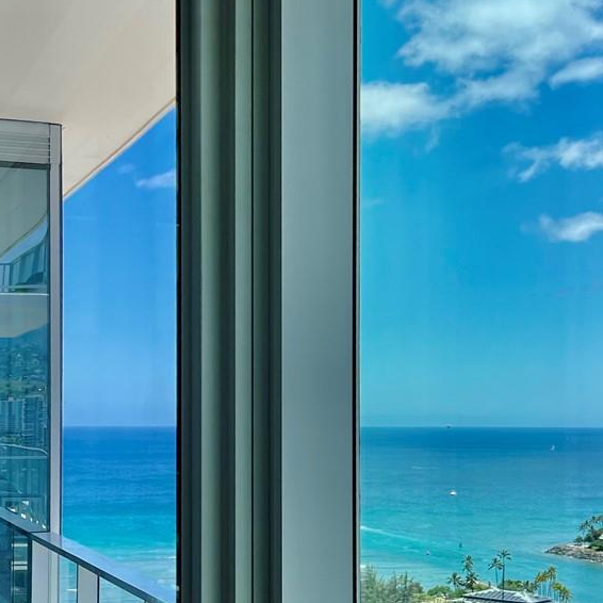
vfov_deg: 26.3
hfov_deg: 26.5
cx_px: 251
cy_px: 427
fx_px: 1281
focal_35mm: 65
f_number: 1.5
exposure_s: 1/917
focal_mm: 5.7
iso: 50
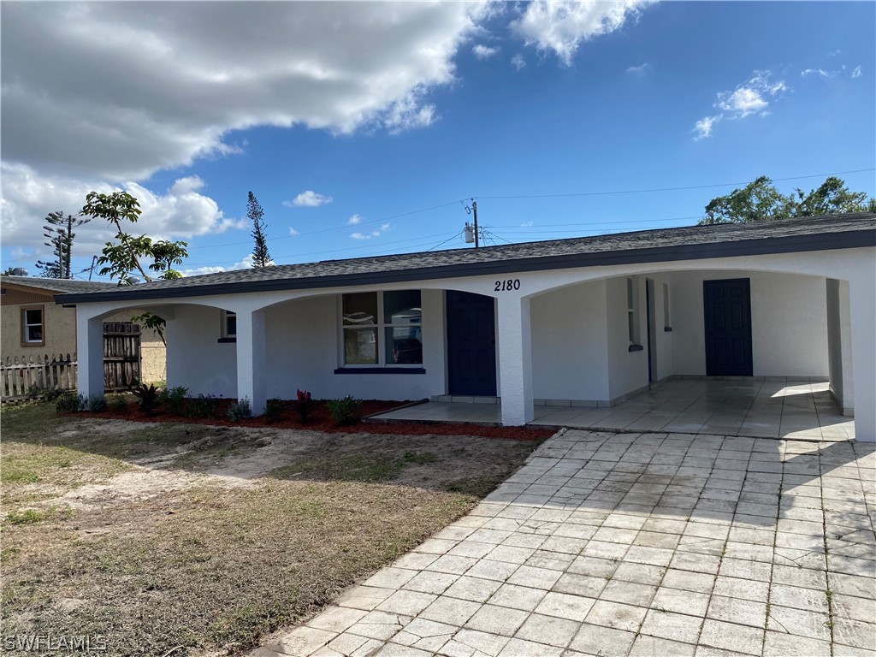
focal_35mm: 26
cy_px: 328
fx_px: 658
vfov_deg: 53.1
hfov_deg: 67.3
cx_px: 438
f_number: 1.8
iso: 32
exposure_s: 1/4444
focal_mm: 4.25
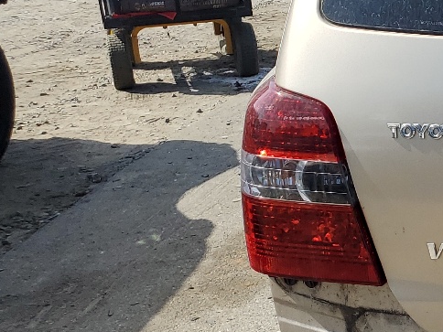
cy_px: 137
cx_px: 725
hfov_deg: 19.0
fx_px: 1101
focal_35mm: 86
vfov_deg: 17.2
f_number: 1.5
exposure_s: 1/2500
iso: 50
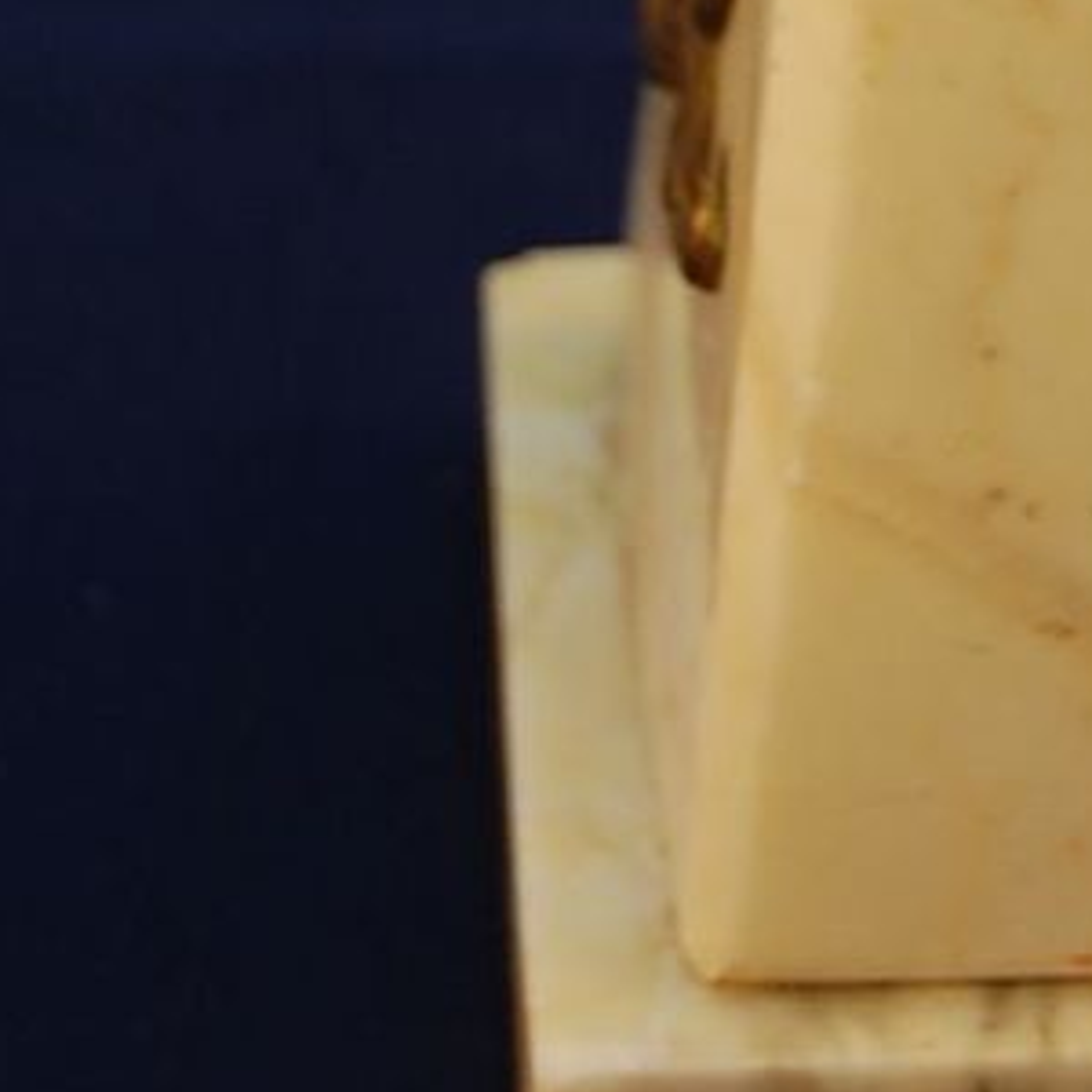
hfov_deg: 6.6
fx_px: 9458
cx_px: 1085
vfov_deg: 6.4
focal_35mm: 265
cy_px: -1107
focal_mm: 48
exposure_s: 1/50
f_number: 5.6
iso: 400
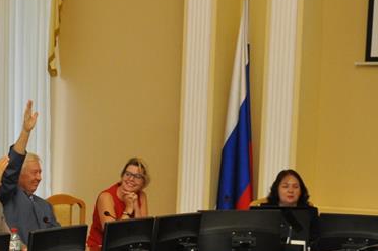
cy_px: 312
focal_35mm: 131
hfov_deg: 15.2
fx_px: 1374
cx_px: -47
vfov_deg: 10.3
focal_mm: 24
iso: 800
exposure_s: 1/60
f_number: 4
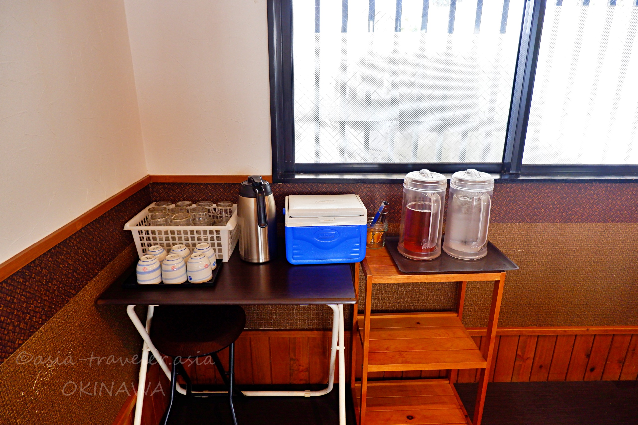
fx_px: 408
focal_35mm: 23
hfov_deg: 76.1
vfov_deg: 55.1
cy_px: 212
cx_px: 319
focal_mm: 15
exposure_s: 1/34
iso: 1000
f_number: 3.5
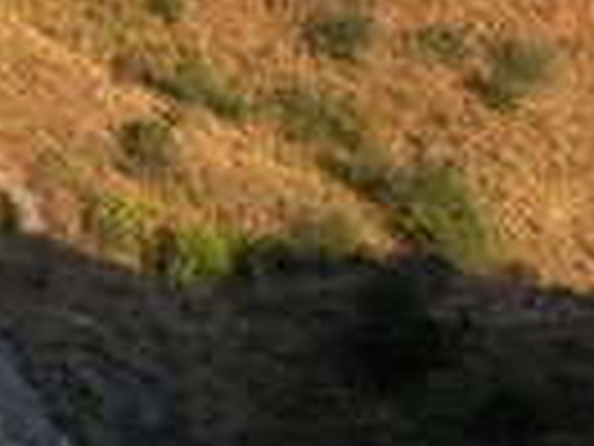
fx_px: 5285
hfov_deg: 6.3
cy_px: -597
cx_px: -554
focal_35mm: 308
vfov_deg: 4.7
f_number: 5.6
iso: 160
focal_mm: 10.3
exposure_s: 1/270
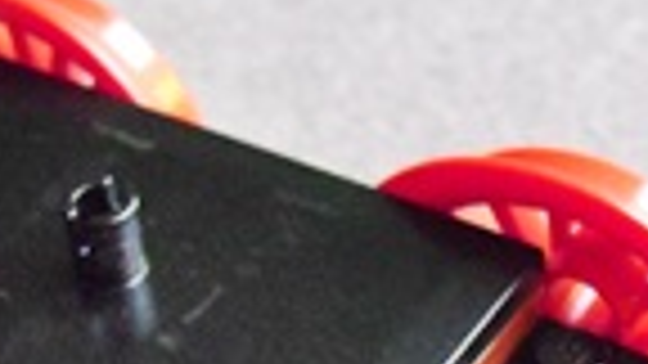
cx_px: 324
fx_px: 1873
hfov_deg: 19.6
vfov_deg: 10.6
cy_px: 580
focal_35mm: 109
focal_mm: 6.3
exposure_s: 1/100
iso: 800
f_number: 3.1
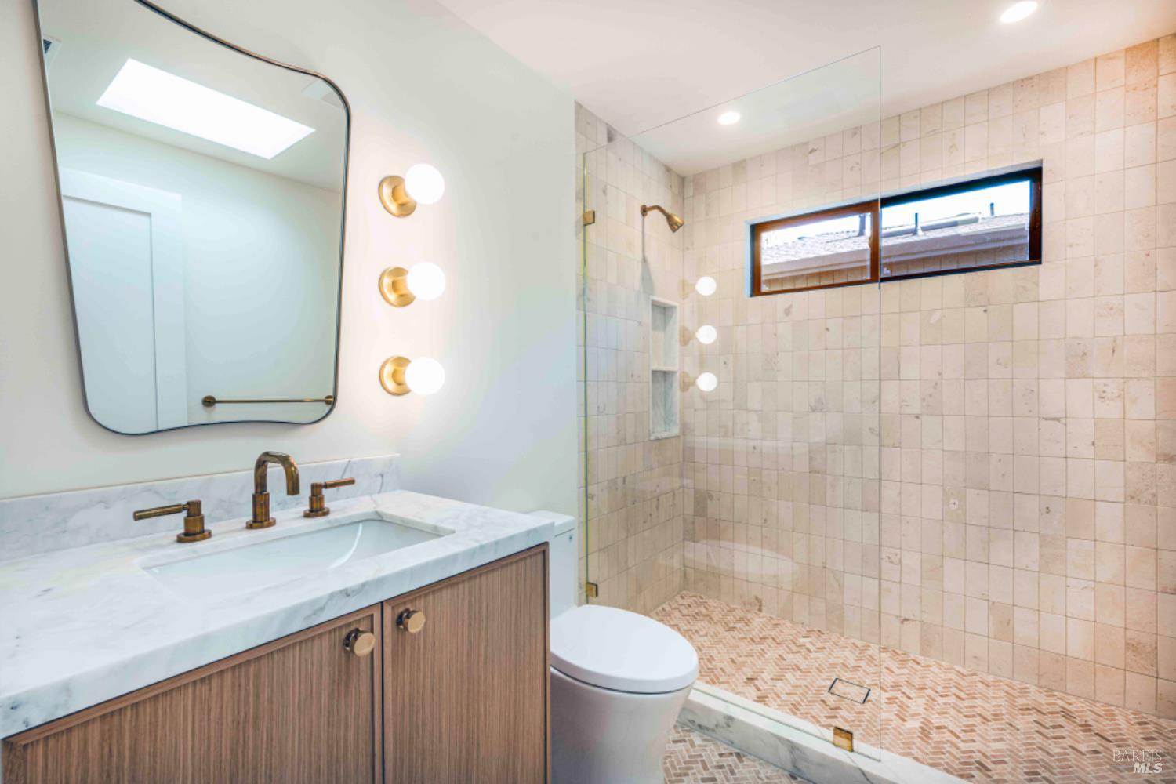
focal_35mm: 16
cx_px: 588
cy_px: 392
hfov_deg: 98.5
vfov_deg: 75.5
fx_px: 506
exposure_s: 1/20
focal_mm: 15.5
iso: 400
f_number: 9
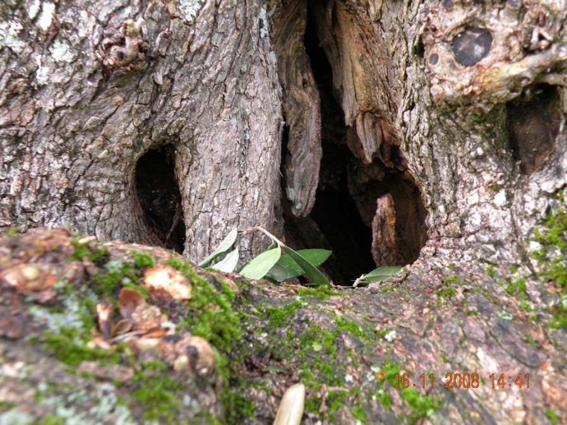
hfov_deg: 34.3
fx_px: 918
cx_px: 284
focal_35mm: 56
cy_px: 212
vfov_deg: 26.1
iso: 190
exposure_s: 1/56.3
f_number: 3.5
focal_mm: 9.8
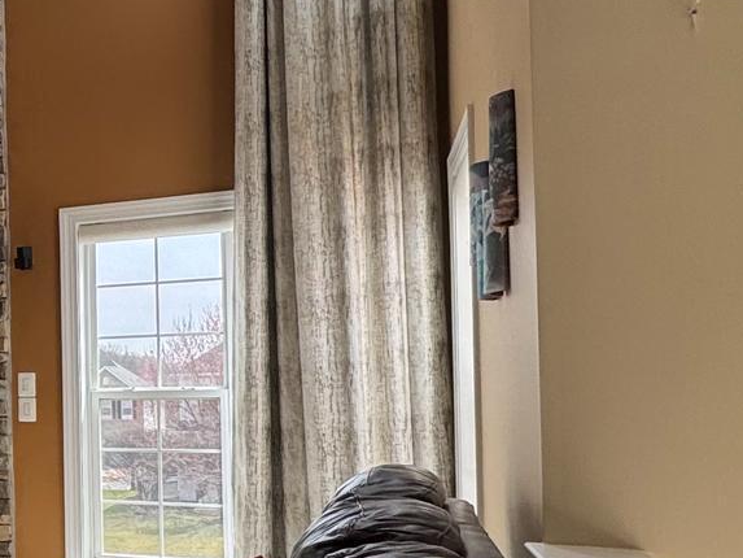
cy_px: 382
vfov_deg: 28.9
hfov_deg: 27.7
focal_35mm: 50
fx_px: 1073
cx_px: -341
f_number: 2.2
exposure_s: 1/296
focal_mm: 2.22
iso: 40
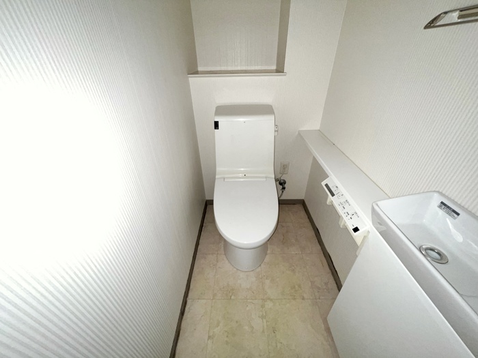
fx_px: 180
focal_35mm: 13
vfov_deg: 89.9
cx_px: 239
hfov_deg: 106.2
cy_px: 179
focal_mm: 1.57
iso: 250
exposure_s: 1/60
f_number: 1.8
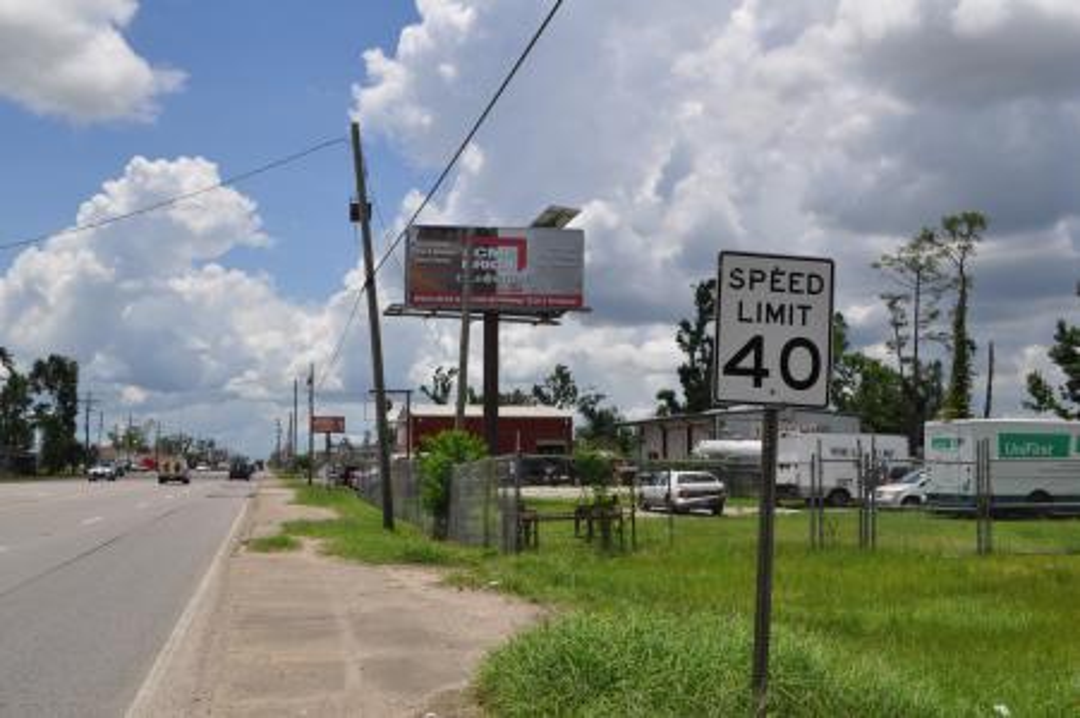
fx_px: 1169
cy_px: 359
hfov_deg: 49.6
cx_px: 540
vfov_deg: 34.2
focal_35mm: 39
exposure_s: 1/500
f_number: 11
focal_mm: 26
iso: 200
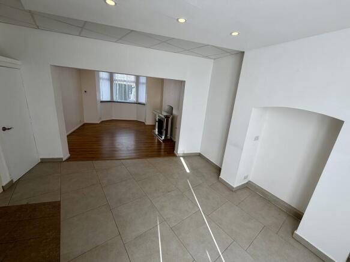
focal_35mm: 14
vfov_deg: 85.7
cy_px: 131
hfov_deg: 102.1
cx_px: 175
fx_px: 142
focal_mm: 2.22
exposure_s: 1/100
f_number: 2.2
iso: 16
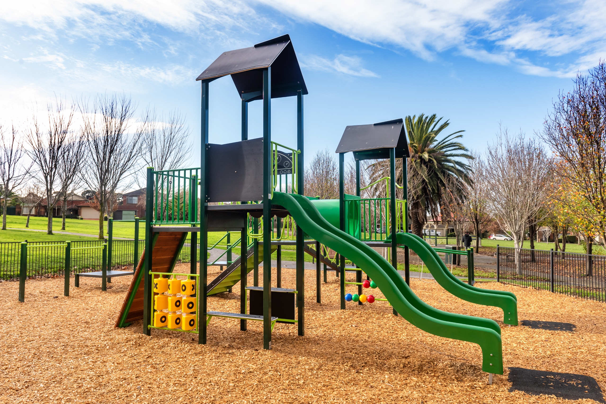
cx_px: 303
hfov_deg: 73.7
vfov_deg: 53.2
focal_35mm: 24
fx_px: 404
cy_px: 202
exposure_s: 1/500
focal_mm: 24
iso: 800
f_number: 8
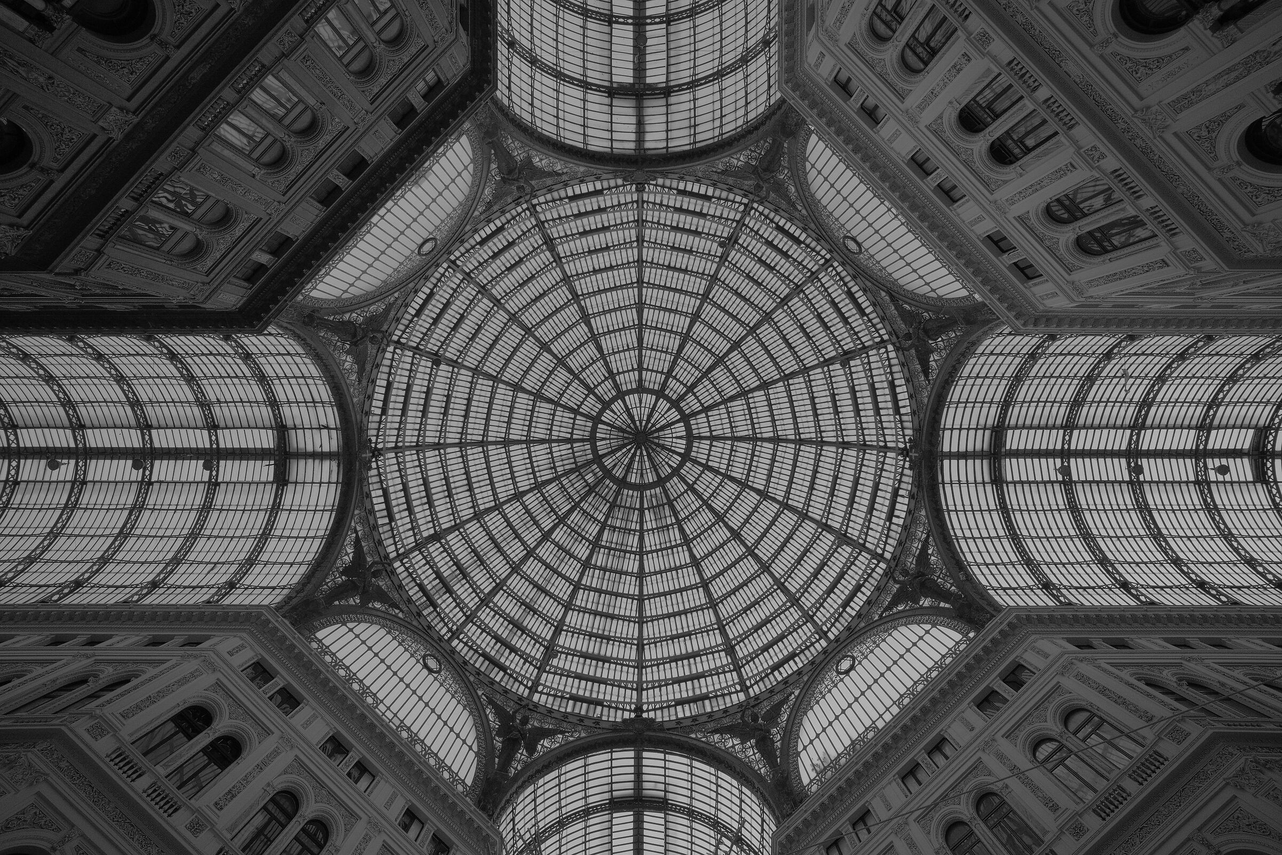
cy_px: 428
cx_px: 641
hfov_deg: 104.3
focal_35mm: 14
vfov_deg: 81.2
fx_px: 499
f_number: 8
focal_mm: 9
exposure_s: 1/30
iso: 800
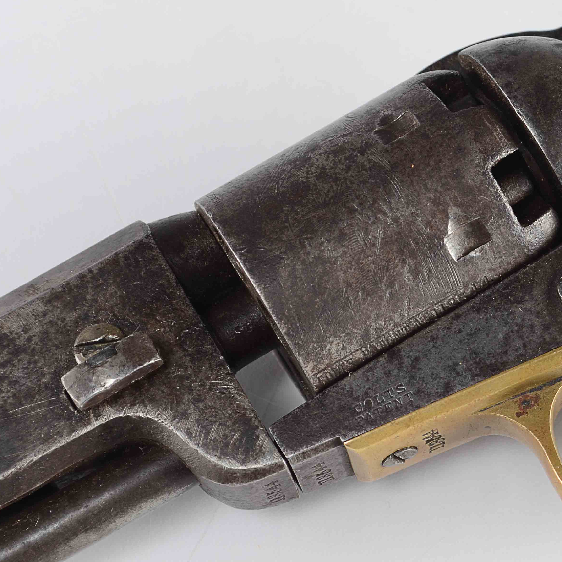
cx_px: 537
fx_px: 2351
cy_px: 254
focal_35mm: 128
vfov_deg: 13.6
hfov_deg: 13.5
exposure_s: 1/80
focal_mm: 48
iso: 100
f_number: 9
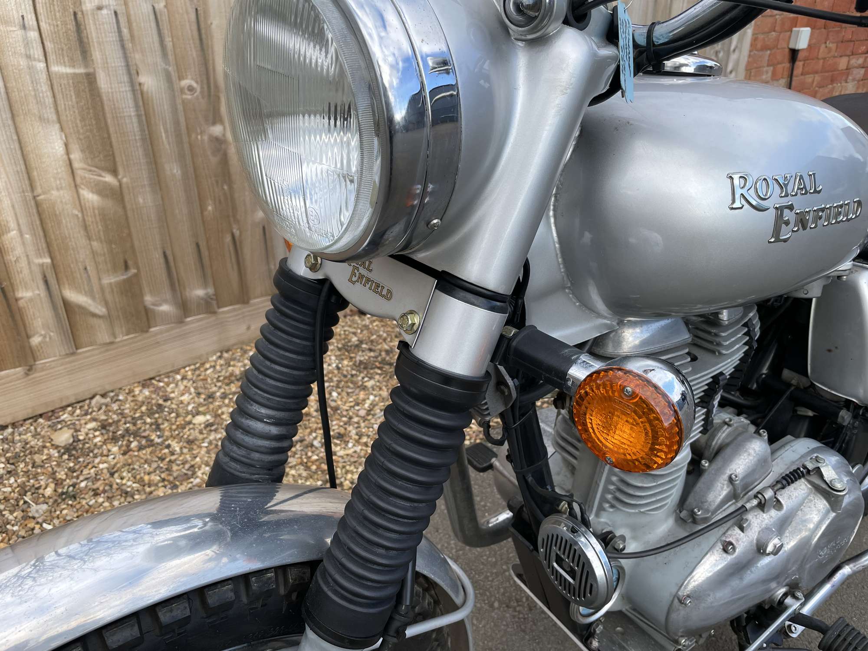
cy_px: 326
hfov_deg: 67.3
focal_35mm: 26
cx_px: 434
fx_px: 652
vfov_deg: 53.1
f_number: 1.6
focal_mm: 4.2
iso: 32
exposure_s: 1/558
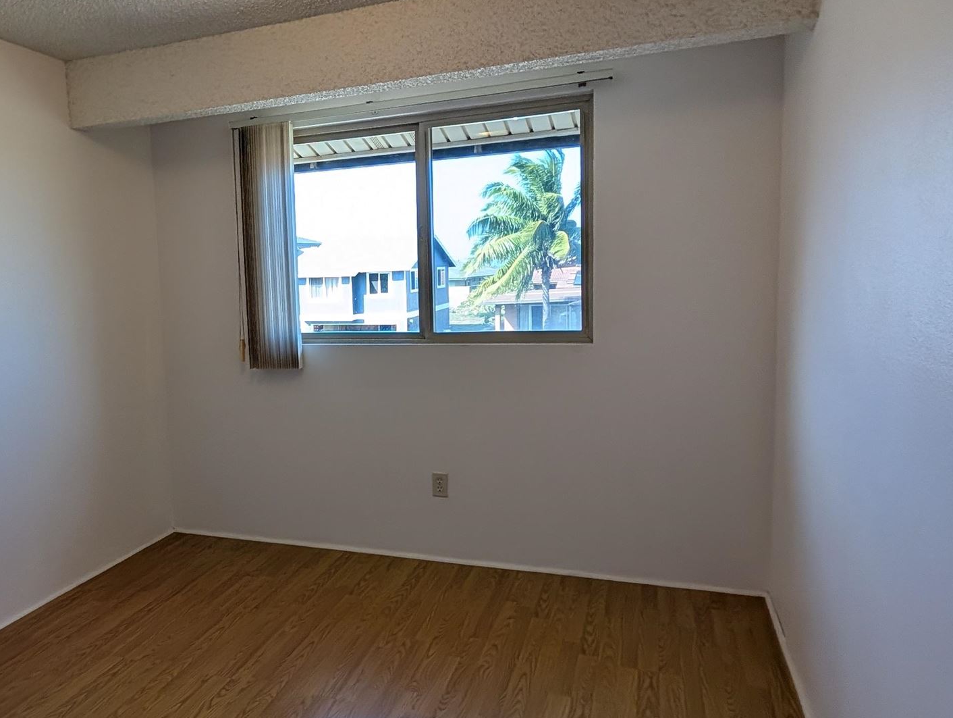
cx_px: 316
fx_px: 717
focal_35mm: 26
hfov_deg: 65.4
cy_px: 353
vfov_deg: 53.2
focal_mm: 2.02
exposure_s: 1/265
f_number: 1.7
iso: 62
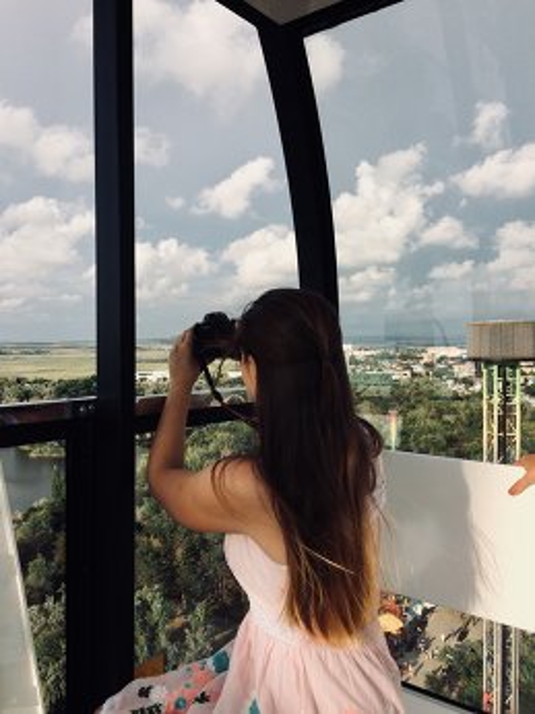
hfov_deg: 48.2
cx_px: 268
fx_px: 598
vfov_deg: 61.7
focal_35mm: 29
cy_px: 357
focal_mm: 4.15
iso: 32
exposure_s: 1/1953
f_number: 2.2
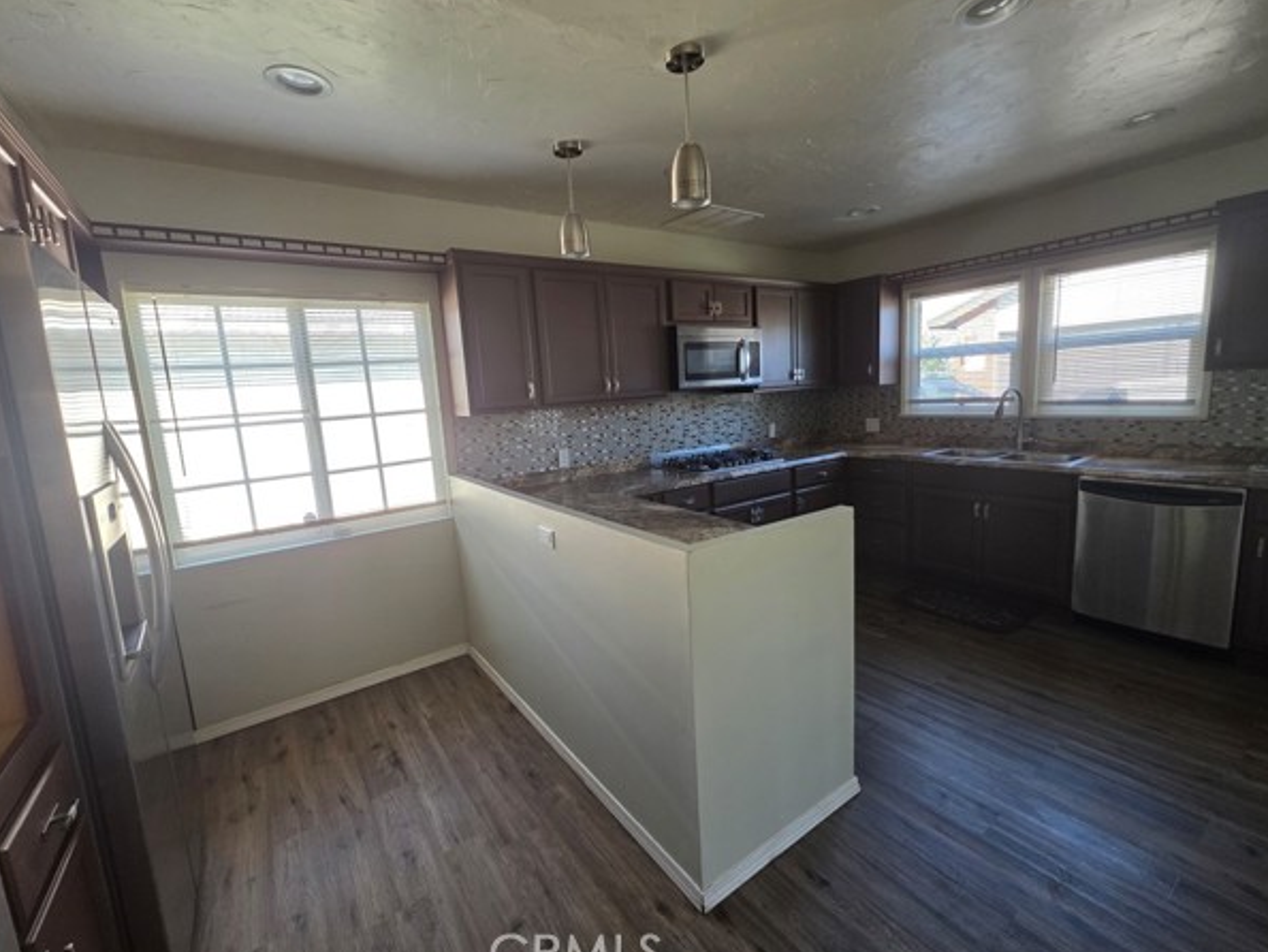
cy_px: 472
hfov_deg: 102.0
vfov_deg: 85.7
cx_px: 628
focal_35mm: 14
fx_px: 513
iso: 200
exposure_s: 1/120
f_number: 1.9
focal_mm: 2.2
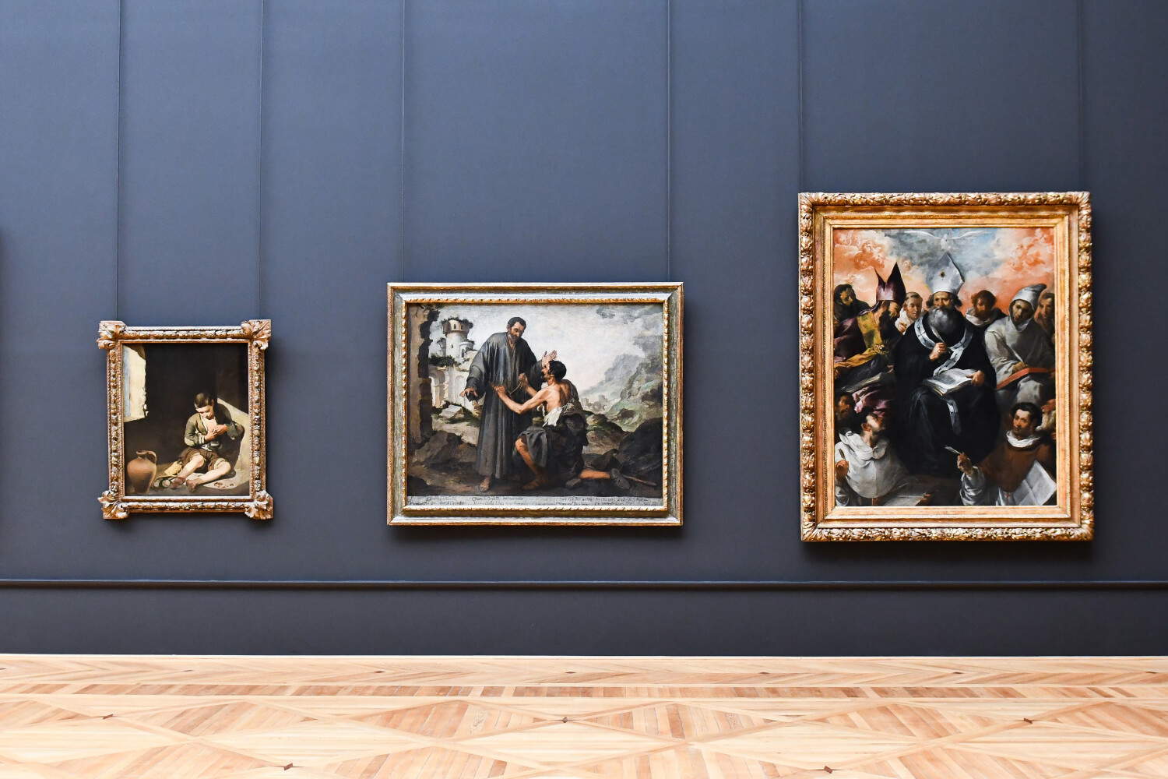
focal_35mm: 48
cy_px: 390
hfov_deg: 41.1
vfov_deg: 28.1
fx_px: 1557
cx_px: 584
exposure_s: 1/125
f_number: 2.8
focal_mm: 24
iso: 2000
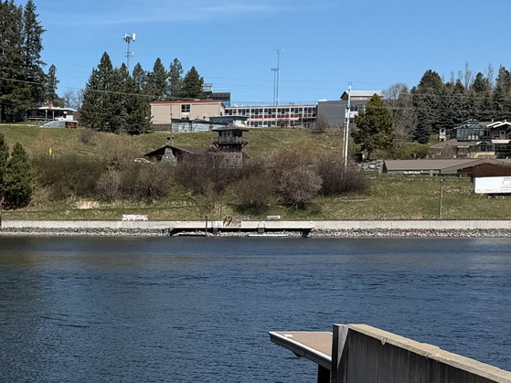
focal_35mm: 88
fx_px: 1299
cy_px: 393
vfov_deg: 16.4
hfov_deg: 21.6
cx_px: 16
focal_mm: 6.76
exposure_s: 1/6711
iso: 80
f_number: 1.78
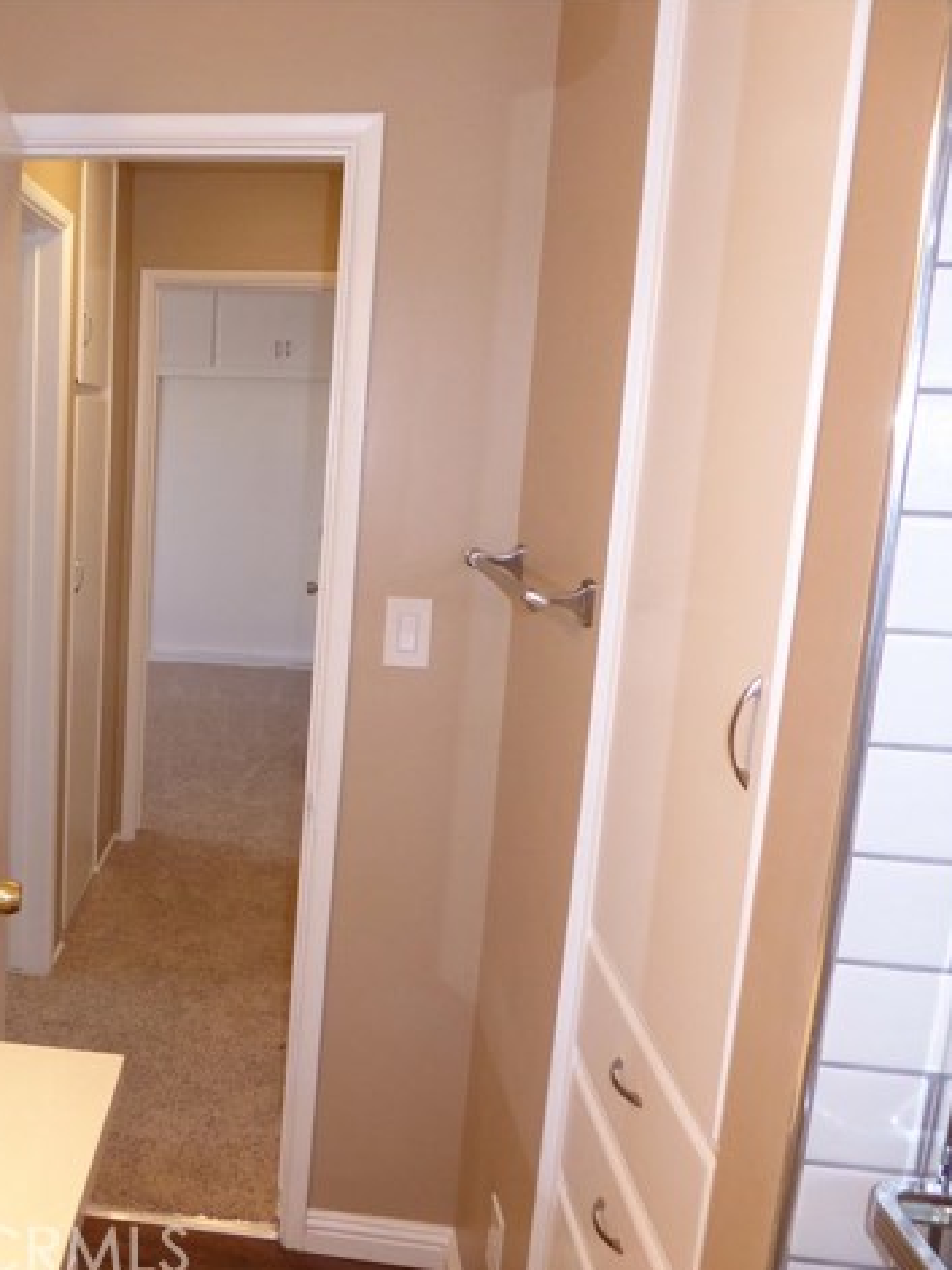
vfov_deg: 54.0
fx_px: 1247
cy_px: 642
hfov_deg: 39.1
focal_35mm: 34
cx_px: 113
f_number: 3.3
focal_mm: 4.3
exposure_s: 1/60
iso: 400
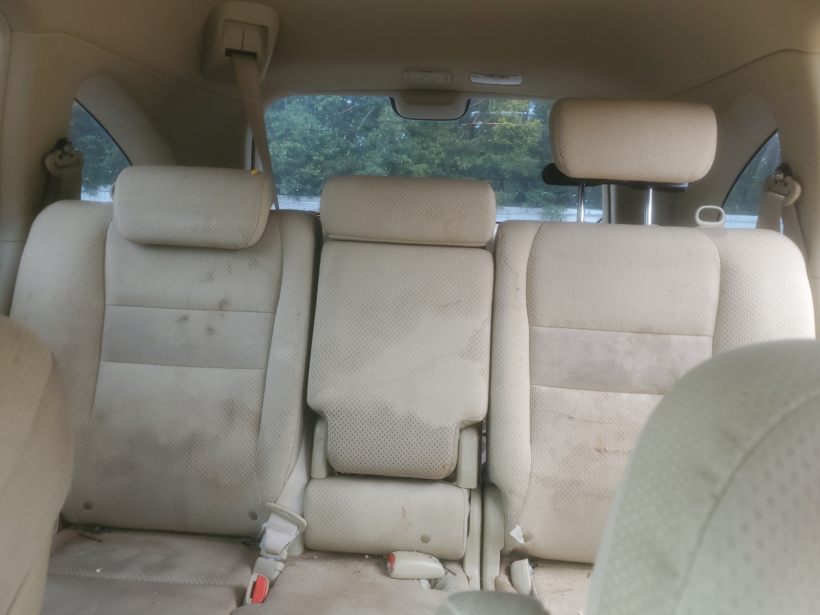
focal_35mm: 26
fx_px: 616
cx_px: 410
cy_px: 308
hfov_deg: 67.3
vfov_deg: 53.1
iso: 50
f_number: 1.5
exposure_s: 1/152
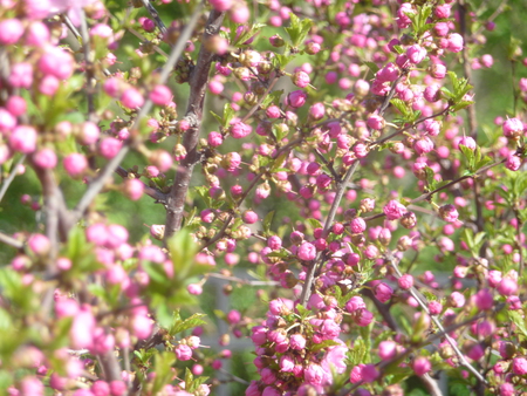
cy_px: 198
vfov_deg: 6.2
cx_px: 264
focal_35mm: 238
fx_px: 3625
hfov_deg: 8.3
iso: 100
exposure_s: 1/200
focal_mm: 40.9
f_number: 4.9
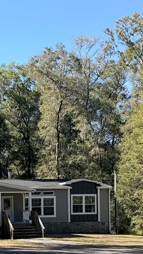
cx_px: -9
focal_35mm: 79
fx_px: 533
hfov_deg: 15.0
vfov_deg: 26.4
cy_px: 197
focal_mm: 6.76
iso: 80
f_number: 1.78
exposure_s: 1/1522
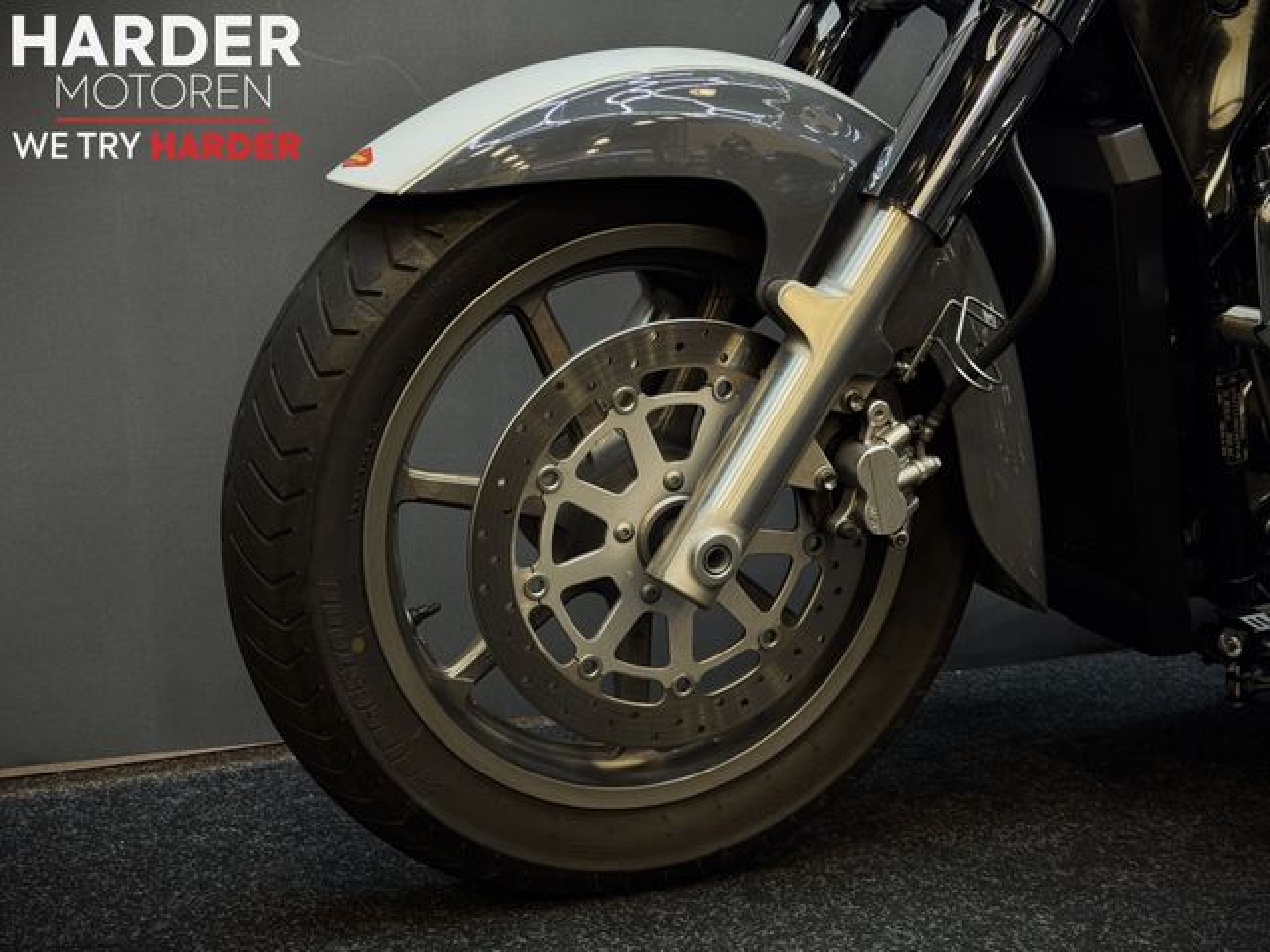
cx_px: 635
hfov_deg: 39.7
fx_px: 1761
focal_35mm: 48
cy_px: 476
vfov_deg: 30.3
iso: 160
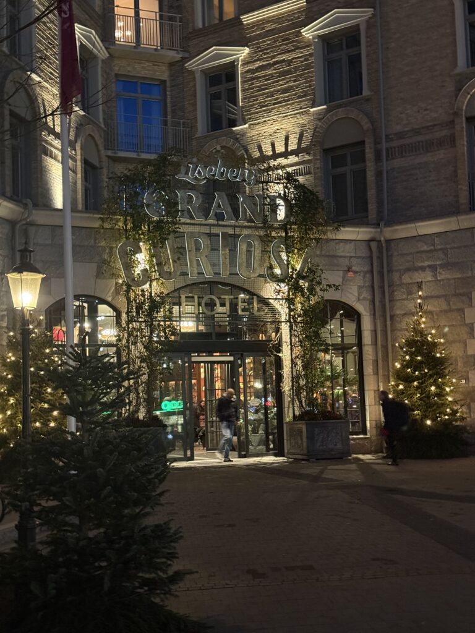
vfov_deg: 39.7
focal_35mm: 48
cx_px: 238
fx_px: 878
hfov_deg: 30.3
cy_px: 316
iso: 640
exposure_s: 1/25
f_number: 1.78
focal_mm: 6.76
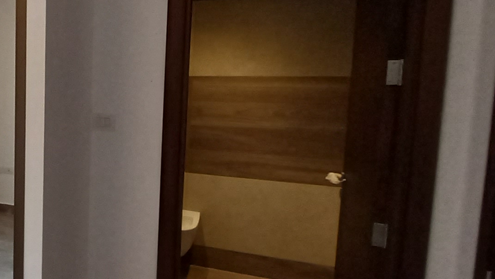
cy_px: 127
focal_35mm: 34
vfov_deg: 34.6
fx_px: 446
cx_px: -33
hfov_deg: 45.6
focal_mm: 1.13
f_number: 2.2
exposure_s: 1/60
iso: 100
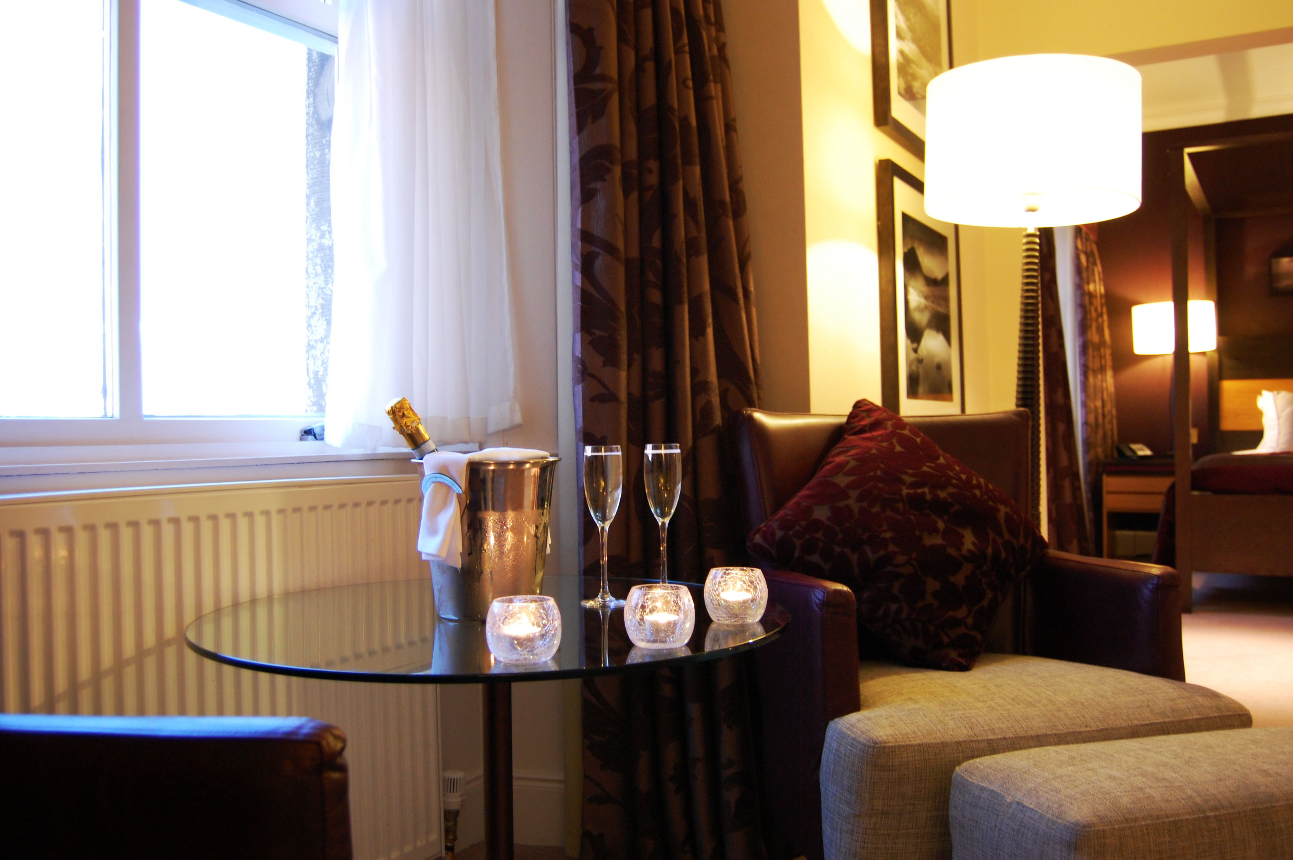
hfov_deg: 62.0
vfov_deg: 43.5
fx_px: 1077
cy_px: 430
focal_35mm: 30
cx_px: 646
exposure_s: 1/10
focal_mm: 20
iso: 800
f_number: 3.8
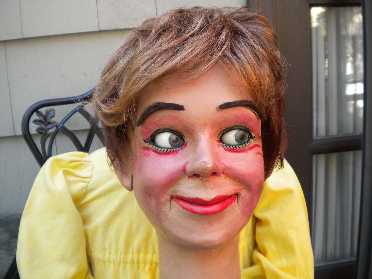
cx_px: 186
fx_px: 376
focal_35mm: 35
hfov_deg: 52.6
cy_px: 140
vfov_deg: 40.7
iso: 110
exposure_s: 1/53.6
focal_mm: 6.3
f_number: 3.1
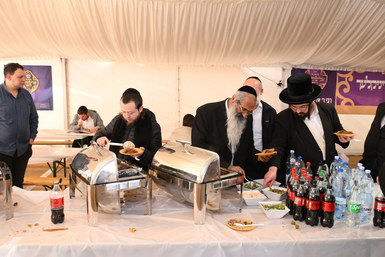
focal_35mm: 32
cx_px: 192
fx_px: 342
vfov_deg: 41.1
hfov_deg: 58.7
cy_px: 128
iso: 2000
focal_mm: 32
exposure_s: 1/200
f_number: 5
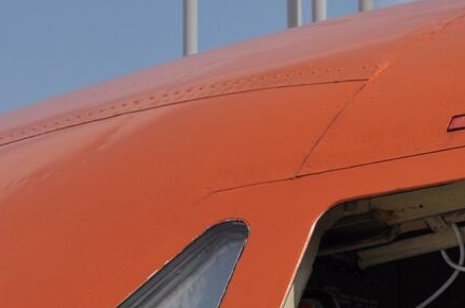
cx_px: 362
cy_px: 365
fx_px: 7087
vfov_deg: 2.5
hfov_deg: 3.8
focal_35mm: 549
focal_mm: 125
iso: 200
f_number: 8
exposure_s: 1/1000
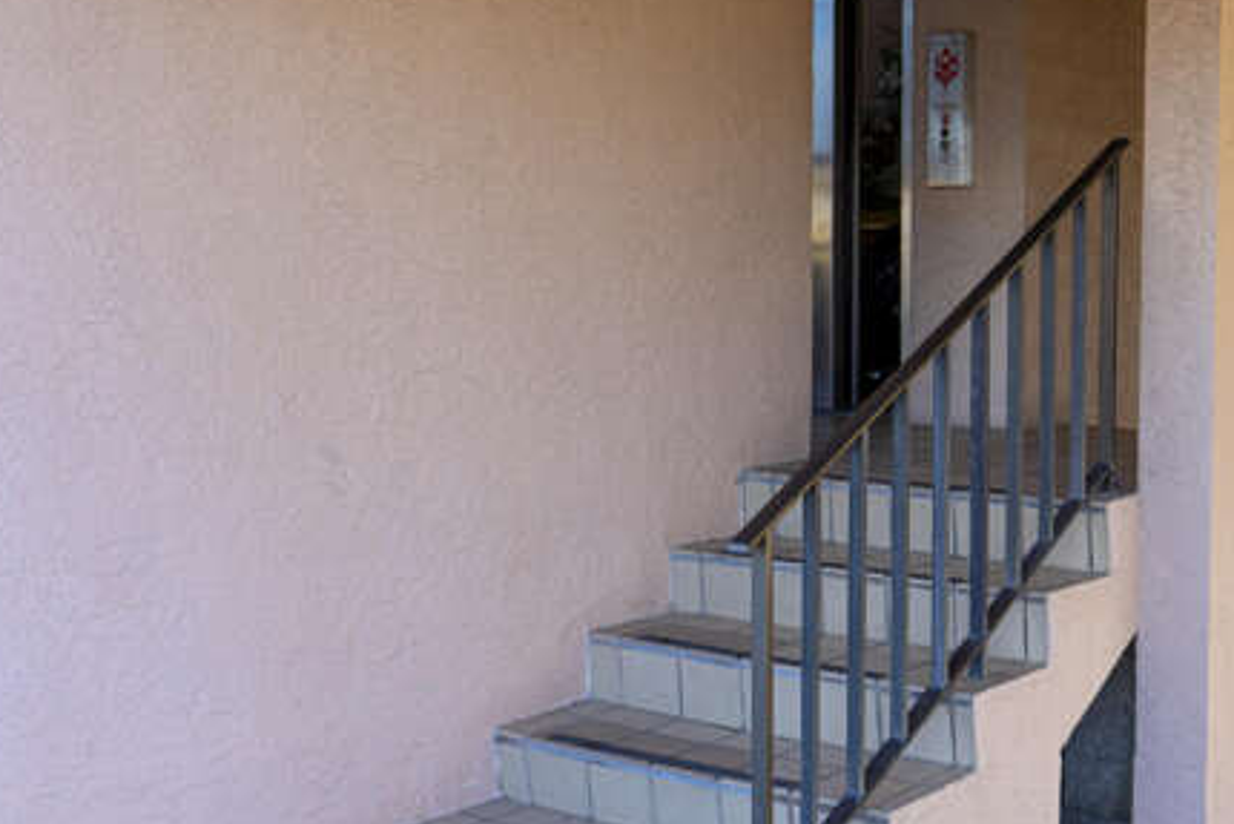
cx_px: 1036
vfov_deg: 27.0
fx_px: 1714
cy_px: 393
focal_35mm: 50
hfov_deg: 37.7
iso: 100
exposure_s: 1/160
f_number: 4
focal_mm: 28
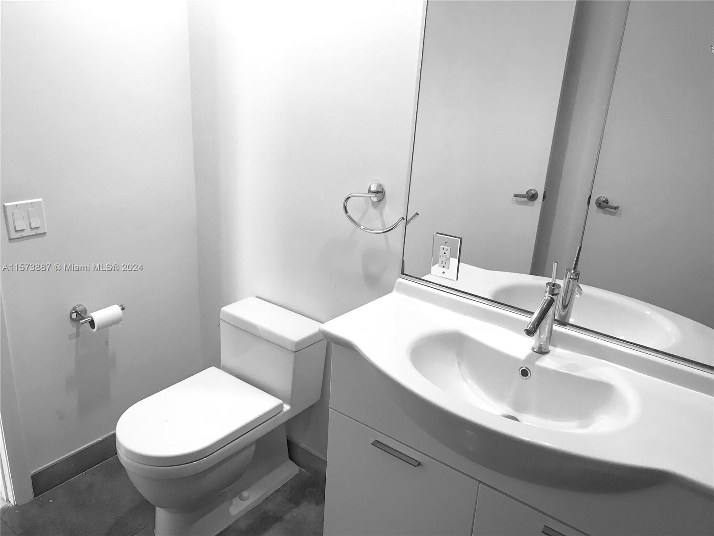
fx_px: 578
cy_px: 268
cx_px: 357
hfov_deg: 63.4
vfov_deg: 49.7
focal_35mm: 28
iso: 32
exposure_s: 1/30
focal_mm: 3.99
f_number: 1.8
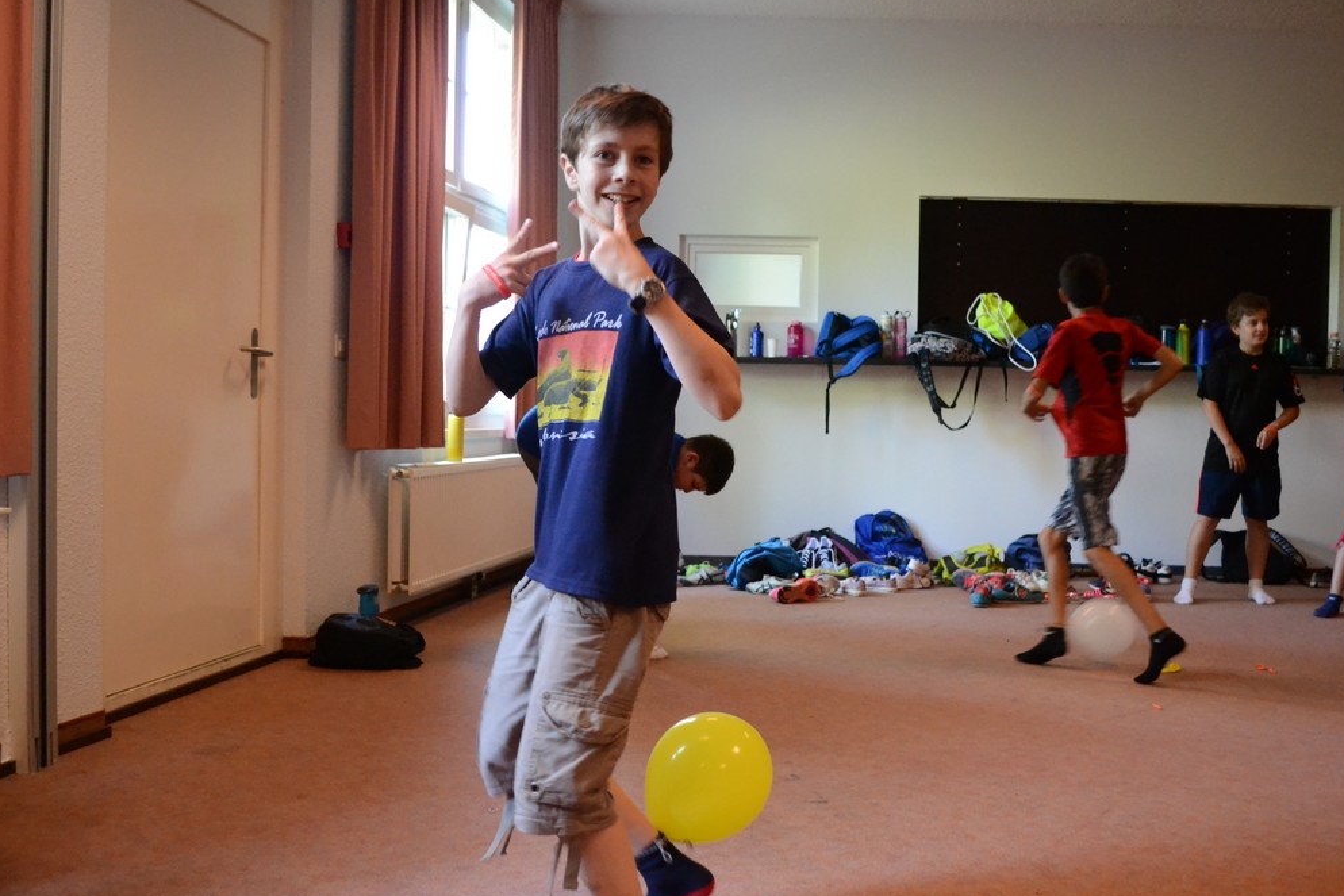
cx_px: 665
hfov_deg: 55.8
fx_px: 1269
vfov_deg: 38.9
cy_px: 445
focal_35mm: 34
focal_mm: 22
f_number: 5
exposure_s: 1/100
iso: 3200
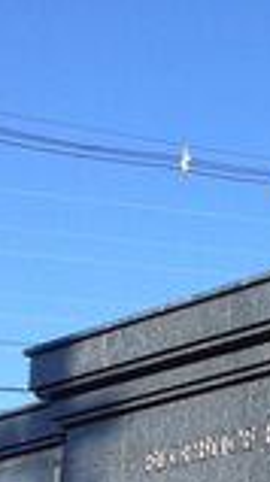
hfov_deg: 8.1
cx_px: 510
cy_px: 585
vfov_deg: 14.4
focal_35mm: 144
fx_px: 1840
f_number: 2.4
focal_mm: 4.28
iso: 50
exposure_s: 1/812
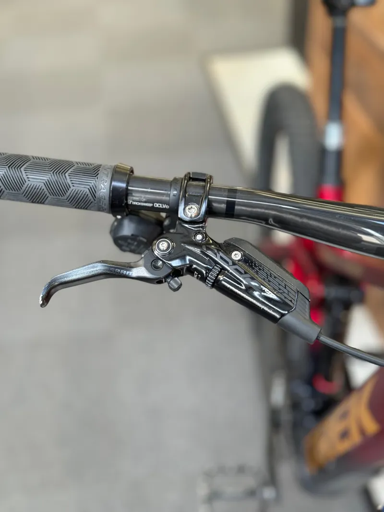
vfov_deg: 39.6
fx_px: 710
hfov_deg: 30.3
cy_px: 256
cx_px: 192
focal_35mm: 48
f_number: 1.78
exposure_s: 1/60
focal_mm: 6.76
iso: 160
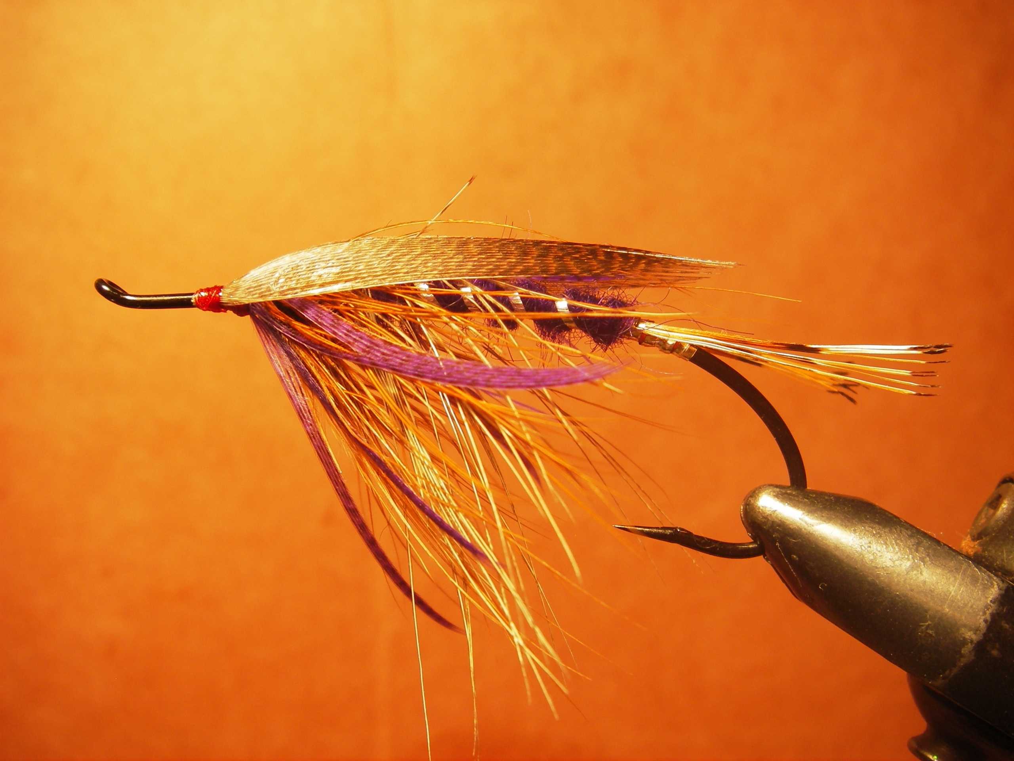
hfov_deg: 49.0
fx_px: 1113
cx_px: 507
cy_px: 380
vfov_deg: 37.7
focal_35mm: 38
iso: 50
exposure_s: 1/50
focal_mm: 6.3
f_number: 3.3
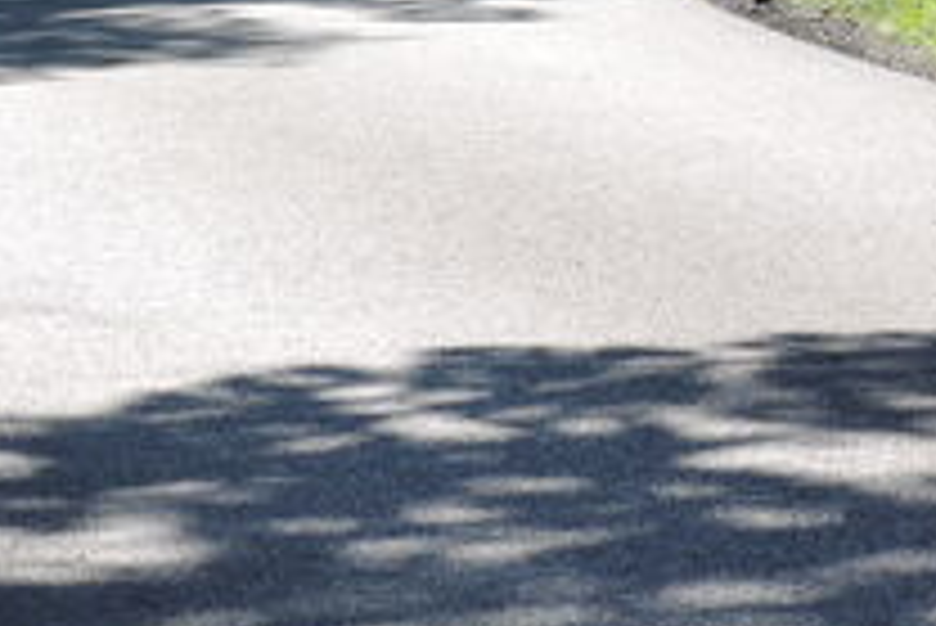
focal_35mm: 286
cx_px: 252
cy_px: -259
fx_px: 7441
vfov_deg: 4.8
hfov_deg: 7.2
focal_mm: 22.4
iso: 80
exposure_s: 1/160
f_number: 5.2
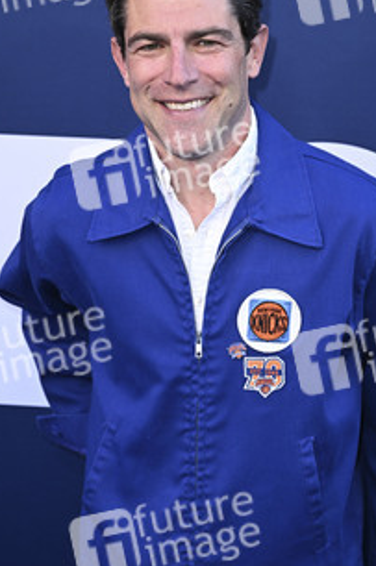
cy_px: 259
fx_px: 1666
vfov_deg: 19.3
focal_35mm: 106
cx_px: 219
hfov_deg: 12.9
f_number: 5.6
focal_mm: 81
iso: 640
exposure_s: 1/200
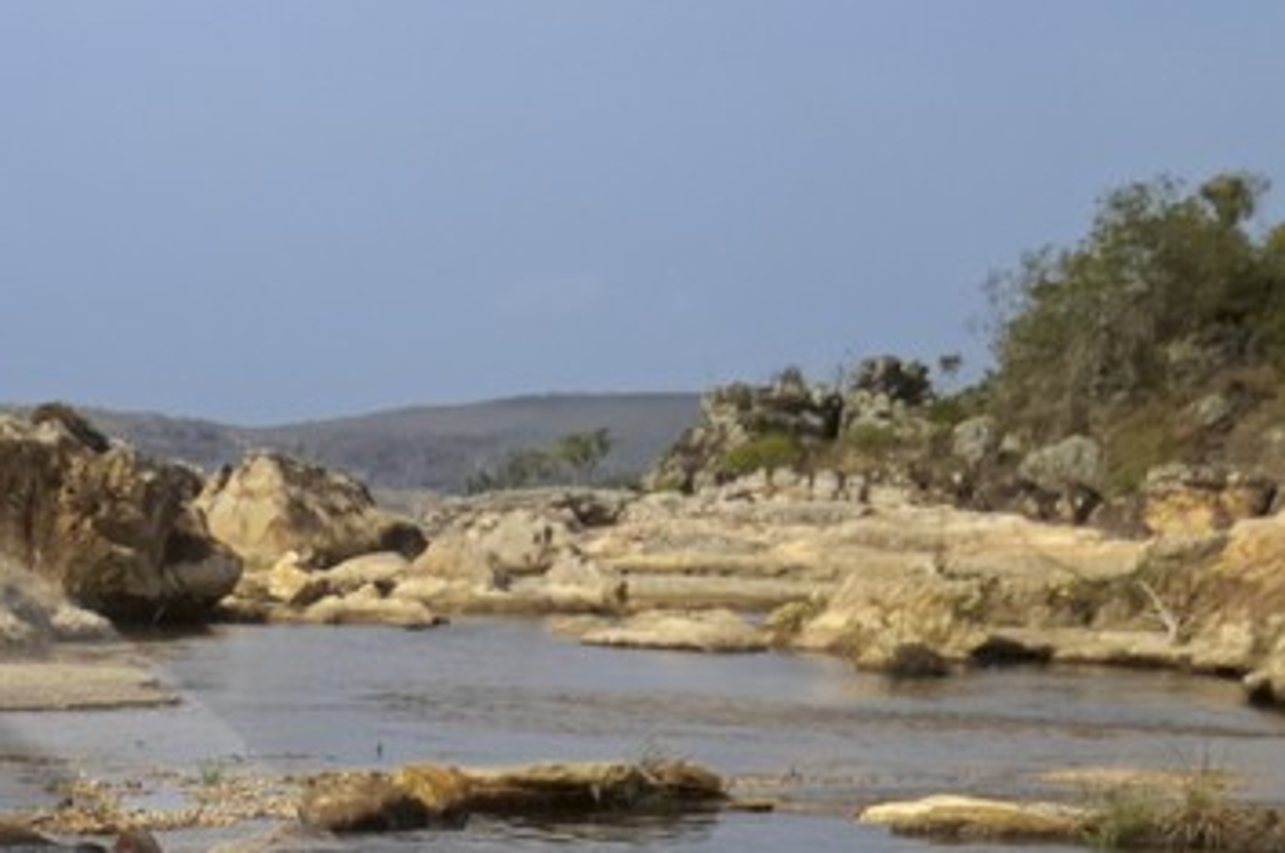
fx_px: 3386
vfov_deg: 12.3
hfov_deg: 18.4
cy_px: 1833
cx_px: -784
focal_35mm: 95
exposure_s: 1/180
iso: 100
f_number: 9
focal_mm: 14
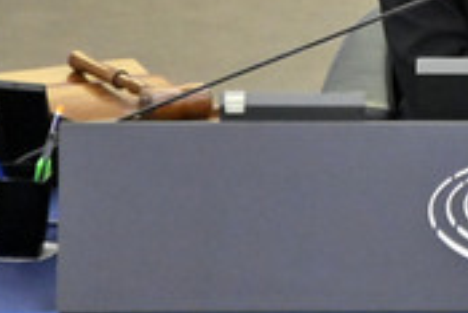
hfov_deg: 1.6
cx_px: 562
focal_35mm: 1285
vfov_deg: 1.1
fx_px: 16718
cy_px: -32
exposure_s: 1/400
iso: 6400
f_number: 6.3
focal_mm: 500
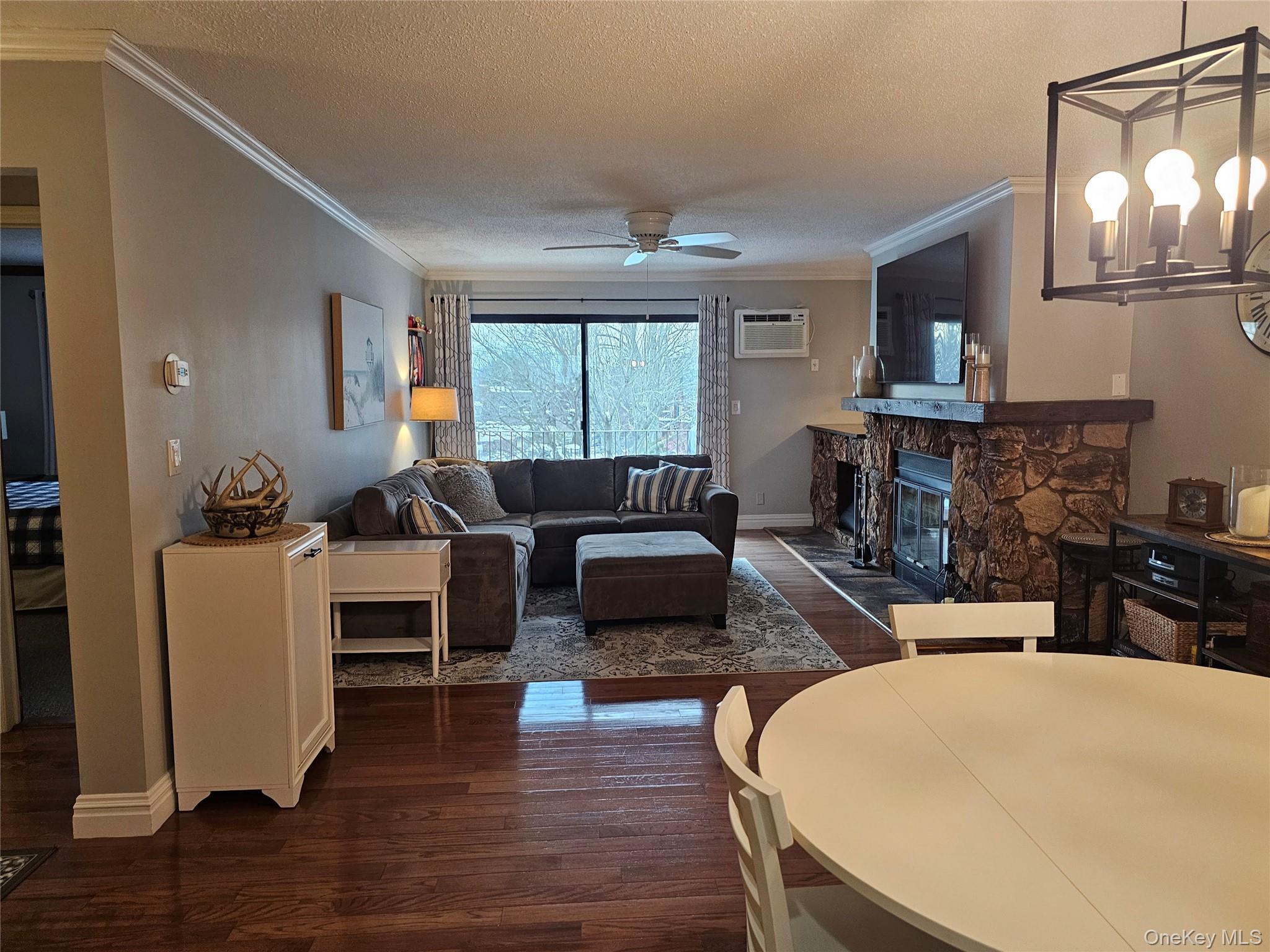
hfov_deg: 73.9
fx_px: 844
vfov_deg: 58.9
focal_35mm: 23
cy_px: 476
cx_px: 635
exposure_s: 1/120
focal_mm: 6.3
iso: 320
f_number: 1.7
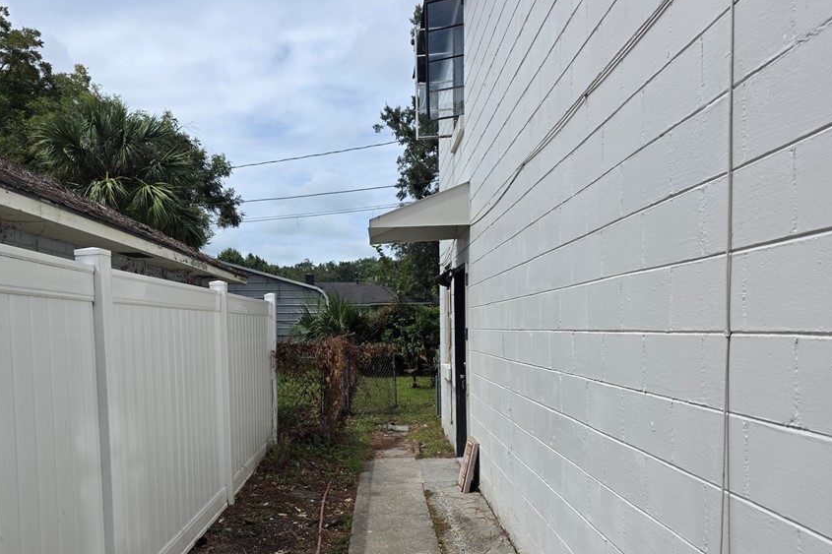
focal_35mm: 29
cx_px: 341
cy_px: 341
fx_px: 670
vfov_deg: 44.6
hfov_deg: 63.2
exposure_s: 1/7944
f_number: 1.7
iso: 64
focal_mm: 6.3
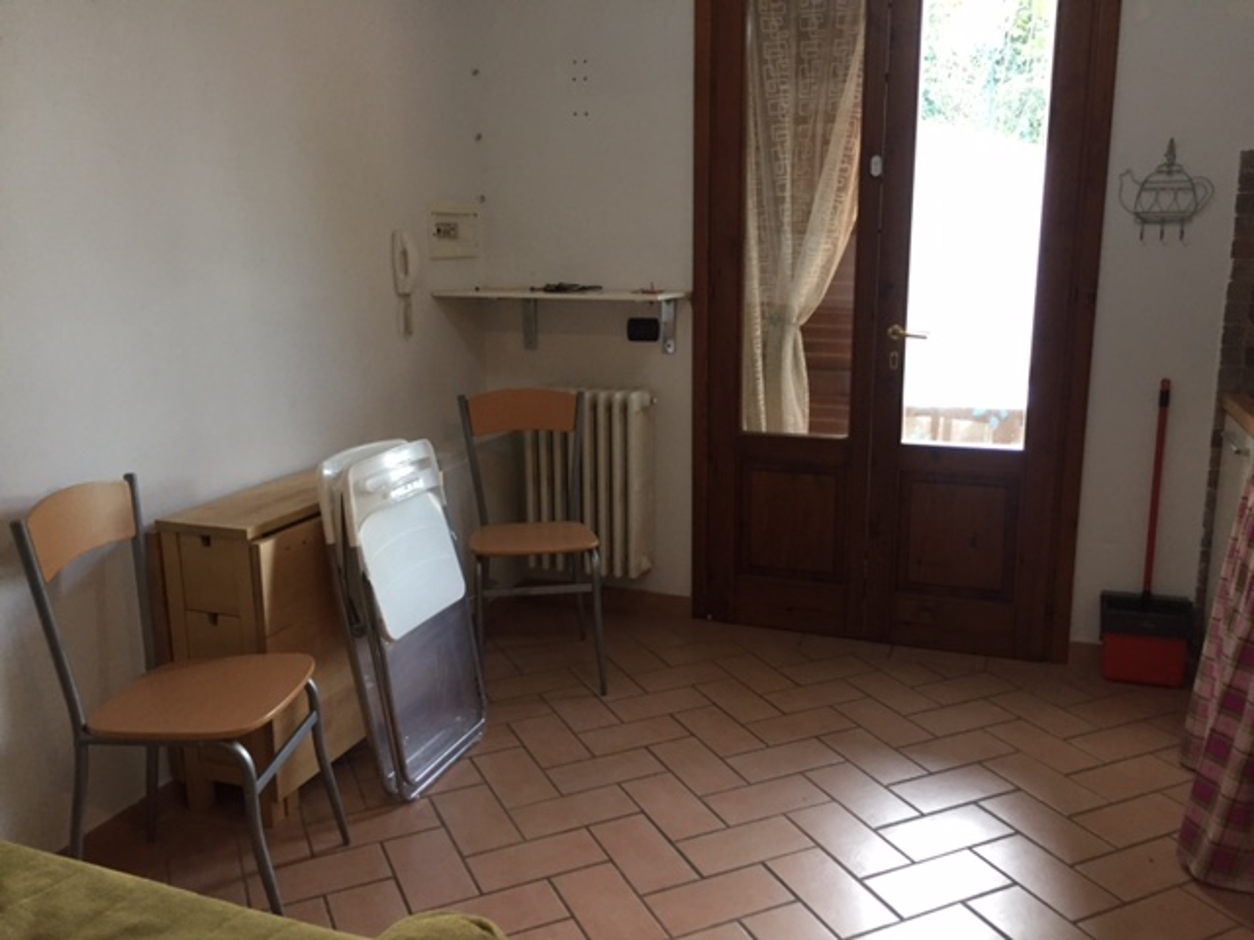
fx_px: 1051
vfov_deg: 48.2
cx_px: 627
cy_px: 470
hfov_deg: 61.7
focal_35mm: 29
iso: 160
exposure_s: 1/33
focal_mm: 4.15
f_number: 2.2
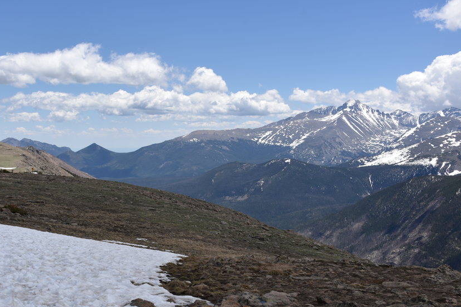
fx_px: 692
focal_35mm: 54
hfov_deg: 36.8
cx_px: 201
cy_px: 226
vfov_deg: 24.8
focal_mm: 35
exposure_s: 1/320
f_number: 9
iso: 100
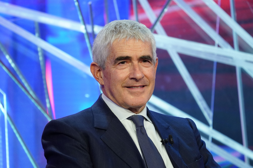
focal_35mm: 600
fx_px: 4217
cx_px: 126
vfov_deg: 2.3
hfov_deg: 3.4
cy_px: 84
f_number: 5.6
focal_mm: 400
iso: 4000
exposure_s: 1/250
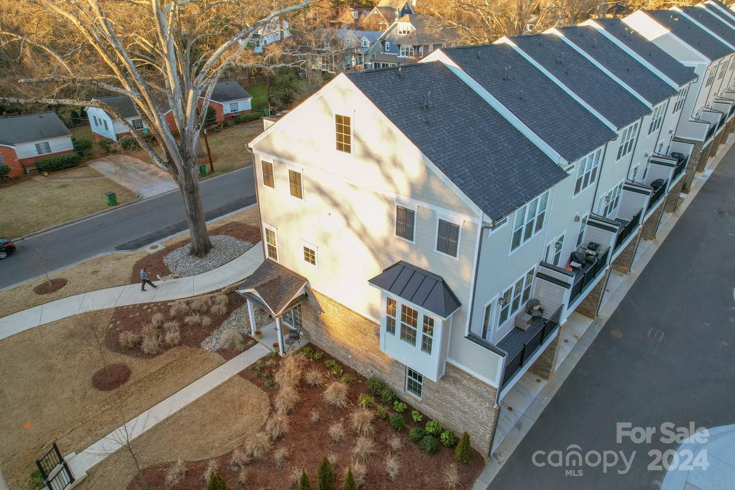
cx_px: 368
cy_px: 245
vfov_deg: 57.2
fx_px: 449
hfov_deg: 78.6
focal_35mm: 22
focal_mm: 8.38
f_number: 2.8
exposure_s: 1/125
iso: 130
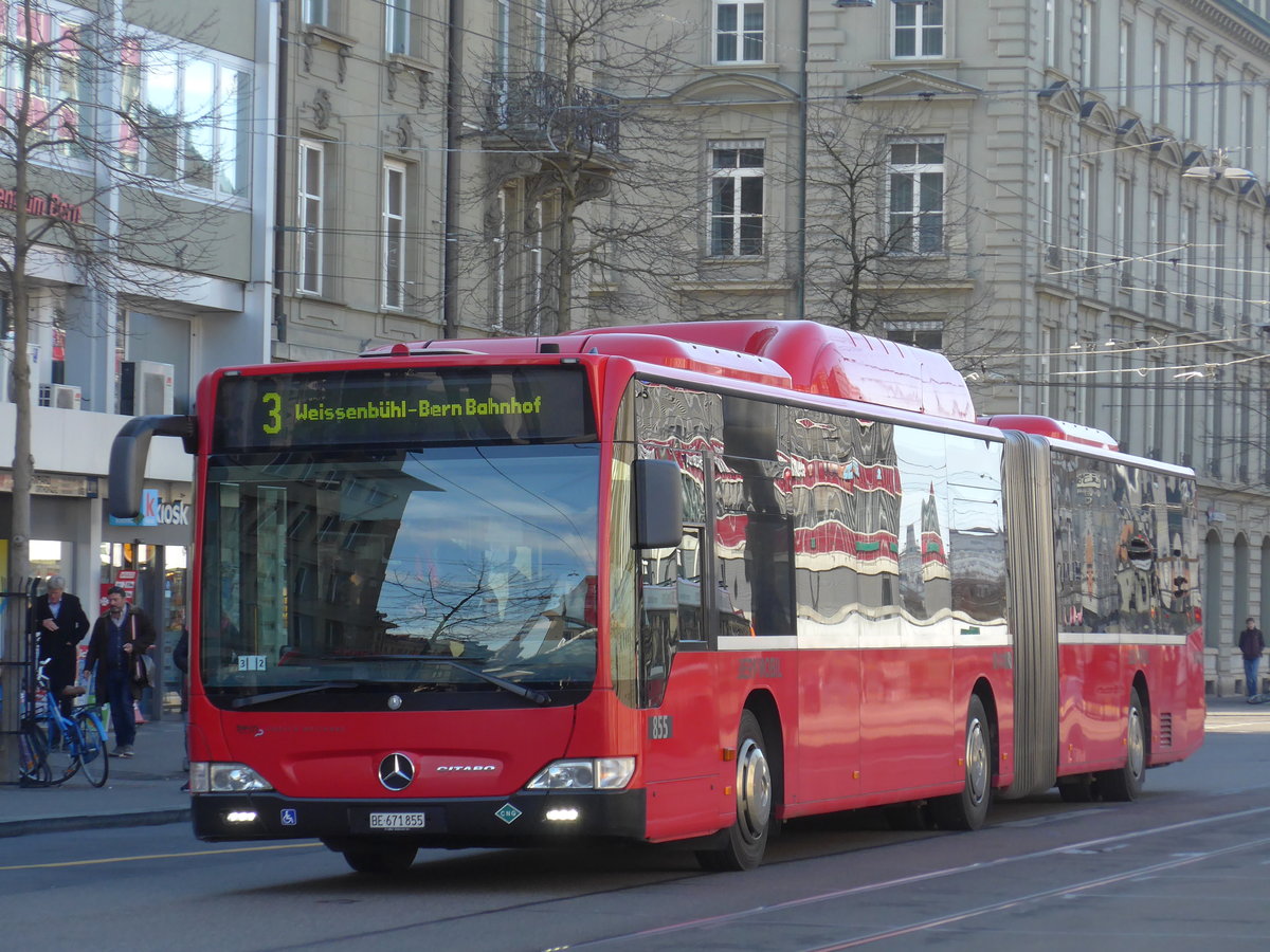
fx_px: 4843
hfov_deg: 14.9
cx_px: 635
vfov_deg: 11.2
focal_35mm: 132
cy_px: 476
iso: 250
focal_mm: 25.7
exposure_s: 1/200
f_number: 5.3
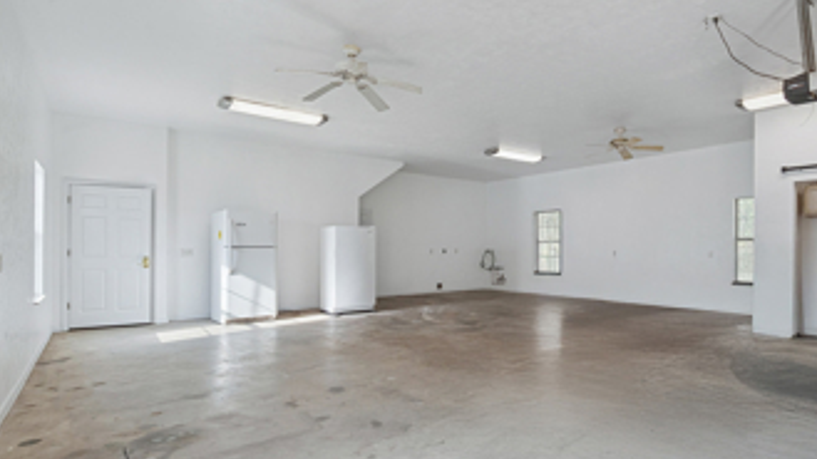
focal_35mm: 20
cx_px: 485
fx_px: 433
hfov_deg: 85.7
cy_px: 268
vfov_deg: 55.6
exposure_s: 1/250
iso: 400
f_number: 9
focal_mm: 14
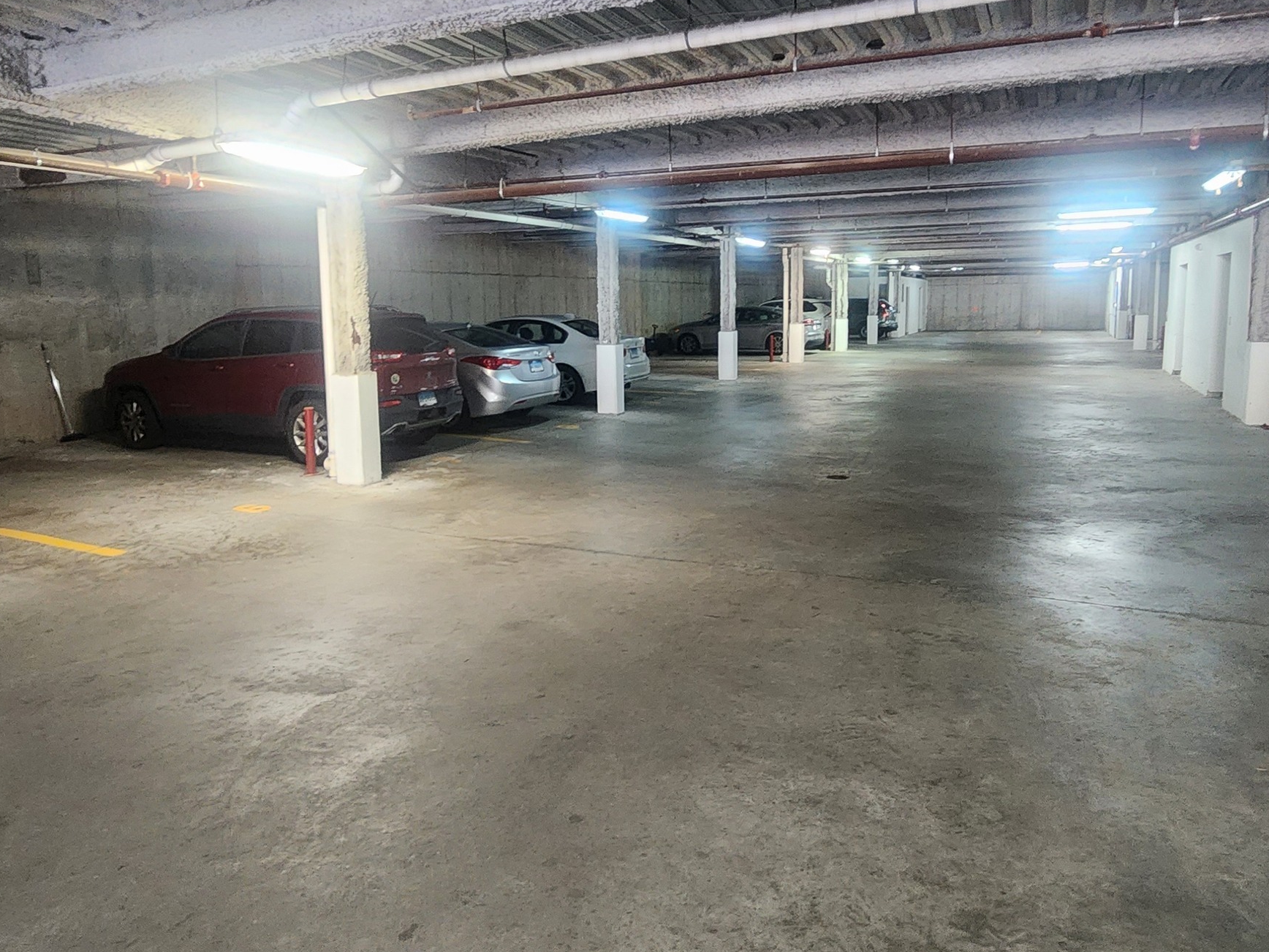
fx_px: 843
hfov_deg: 73.9
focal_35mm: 23
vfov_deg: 58.8
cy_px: 445
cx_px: 612
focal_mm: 2.2
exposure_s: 1/30
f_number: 2.2
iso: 640
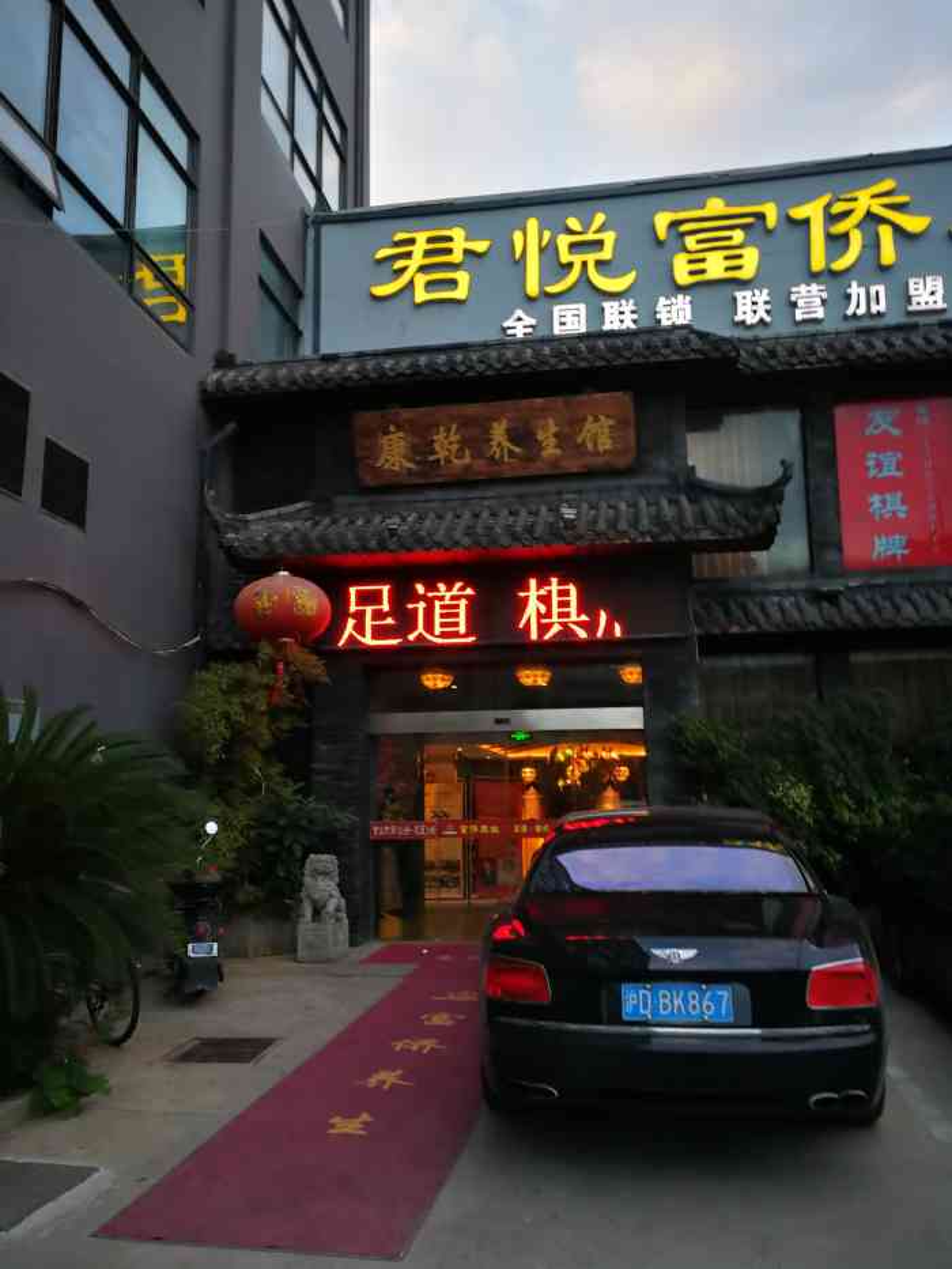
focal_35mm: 27
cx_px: 476
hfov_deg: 51.4
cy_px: 634
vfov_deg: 65.3
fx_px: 990
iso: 125
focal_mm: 3.95
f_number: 2.2
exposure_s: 1/50
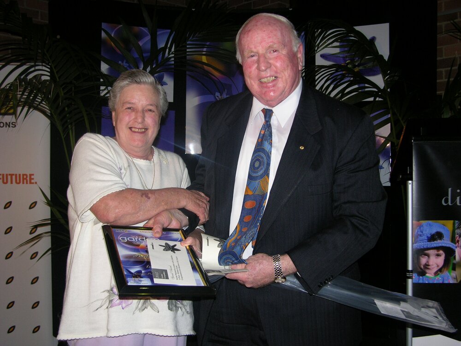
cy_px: 173
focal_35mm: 46
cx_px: 230
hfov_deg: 41.2
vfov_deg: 31.5
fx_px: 613
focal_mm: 11.6
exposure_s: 1/60.1
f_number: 3
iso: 100
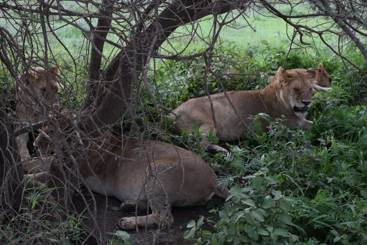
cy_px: 122
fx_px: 535
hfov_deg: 37.8
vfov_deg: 25.8
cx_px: 184
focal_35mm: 52
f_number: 6.3
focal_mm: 35
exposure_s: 1/160
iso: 400
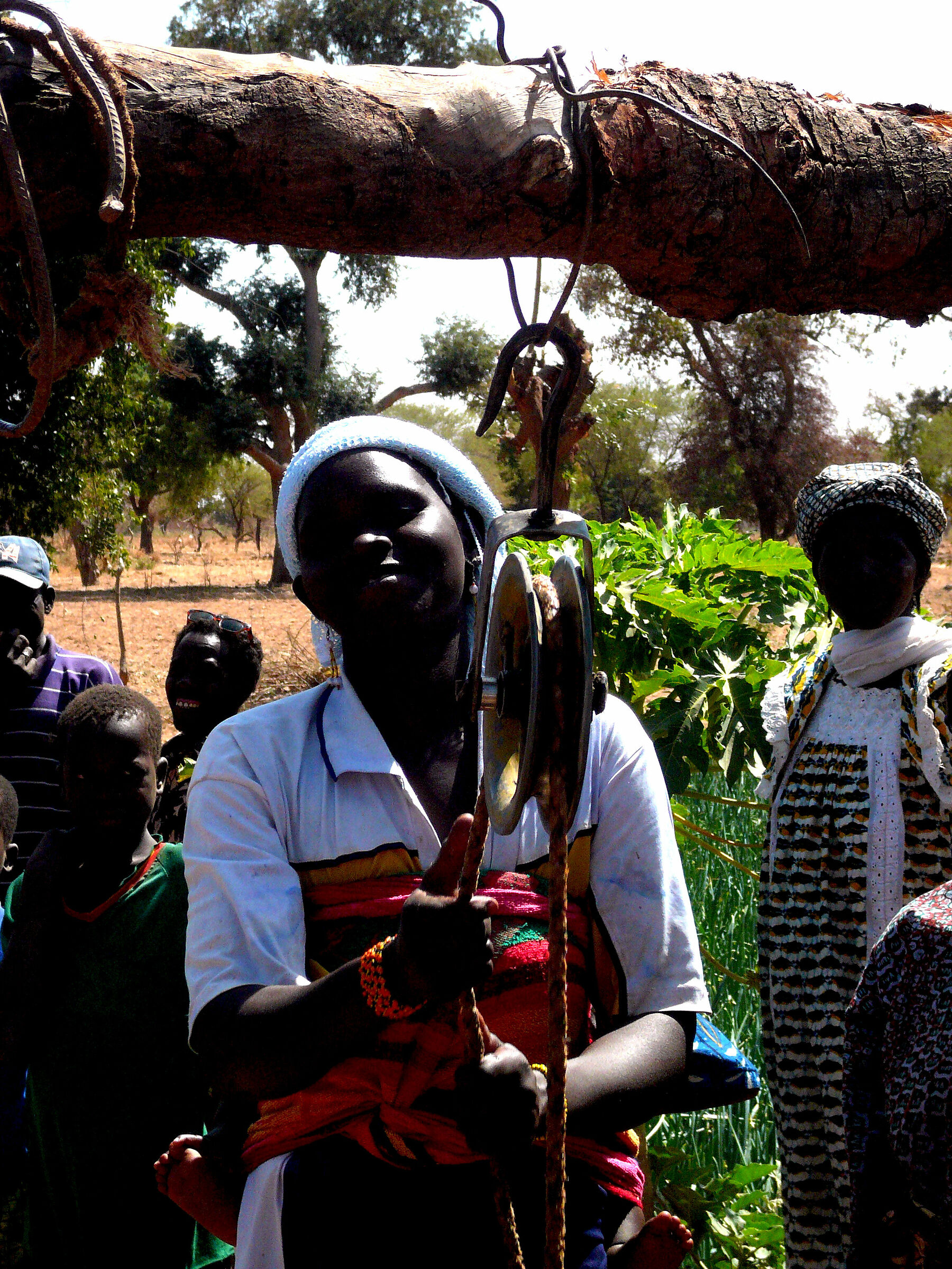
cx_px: 476
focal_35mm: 93
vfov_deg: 21.1
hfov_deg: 15.9
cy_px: 634
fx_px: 3410
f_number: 5.3
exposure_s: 1/640
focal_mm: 15.5
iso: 100
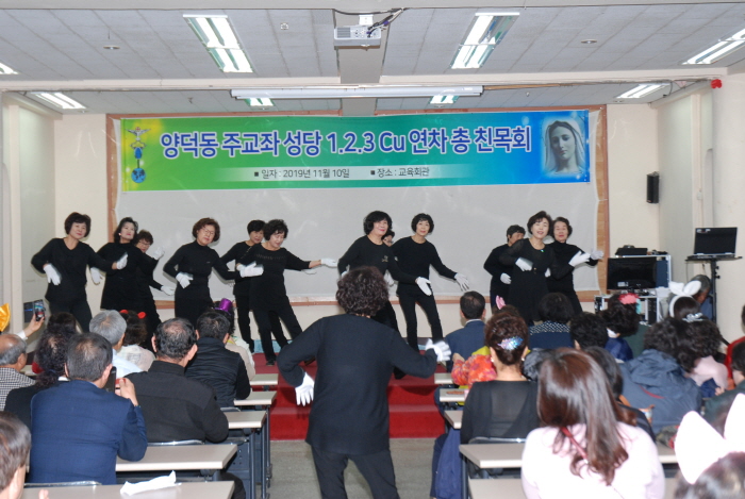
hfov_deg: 33.4
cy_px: 250
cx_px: 372
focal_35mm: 60
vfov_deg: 22.7
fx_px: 1243
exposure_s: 1/60
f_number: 5.6
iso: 400
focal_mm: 40
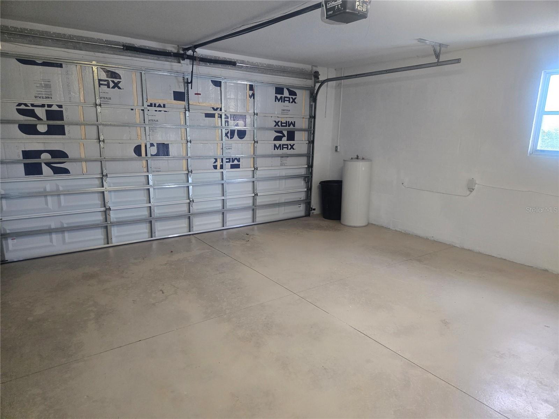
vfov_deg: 58.9
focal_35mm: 23
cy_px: 210
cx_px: 280
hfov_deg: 73.9
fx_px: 371
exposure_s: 1/120
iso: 500
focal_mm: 5.4
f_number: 1.8
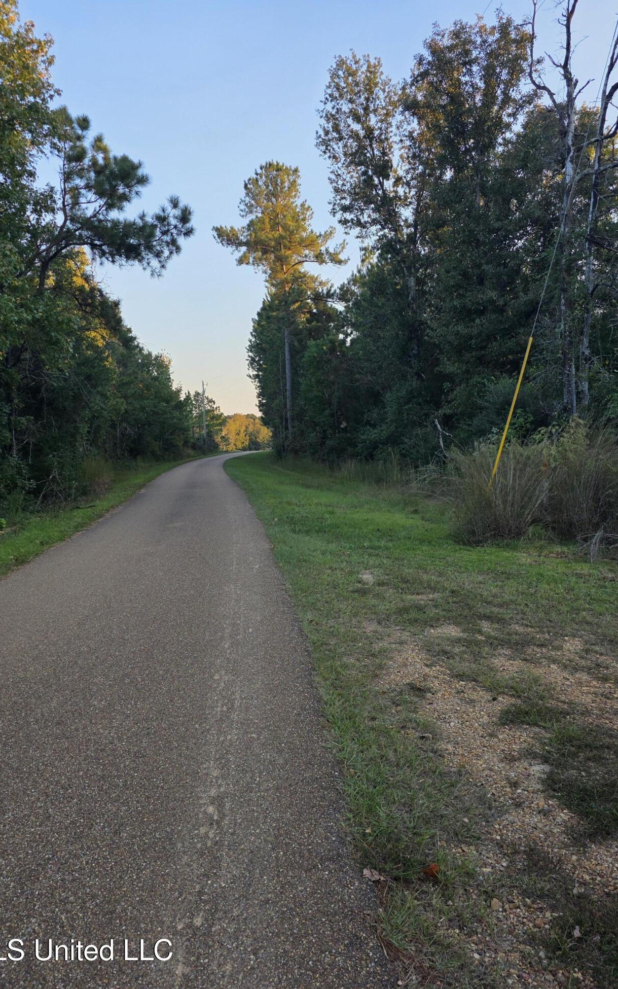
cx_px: 345
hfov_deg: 49.2
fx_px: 674
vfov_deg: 72.5
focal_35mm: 25
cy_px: 489
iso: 40
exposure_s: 1/359
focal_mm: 6.3
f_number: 1.7
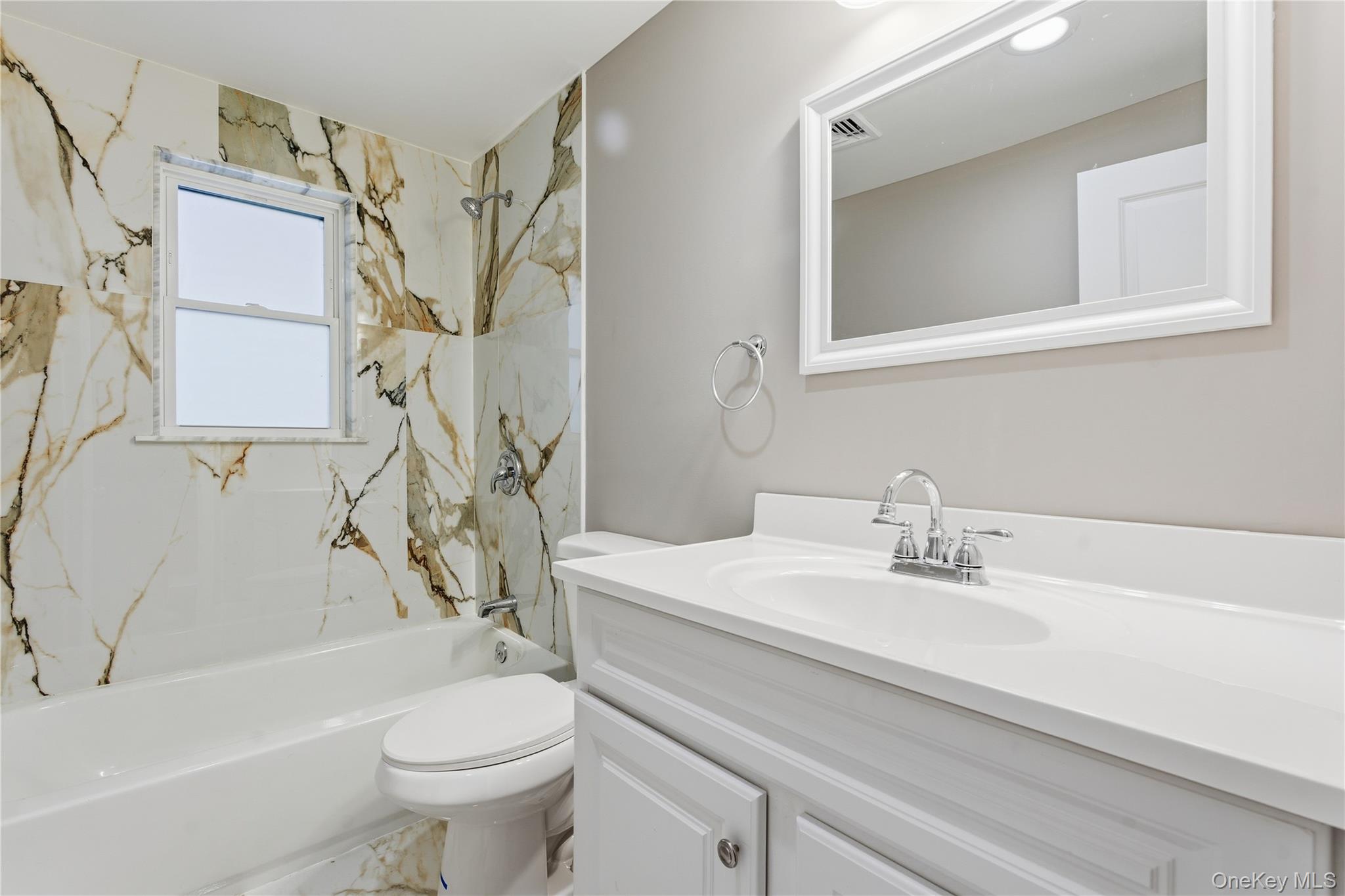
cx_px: 672
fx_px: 598
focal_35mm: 16
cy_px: 448
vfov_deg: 73.7
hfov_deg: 96.7
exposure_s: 1/25
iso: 100
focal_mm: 16
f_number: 8
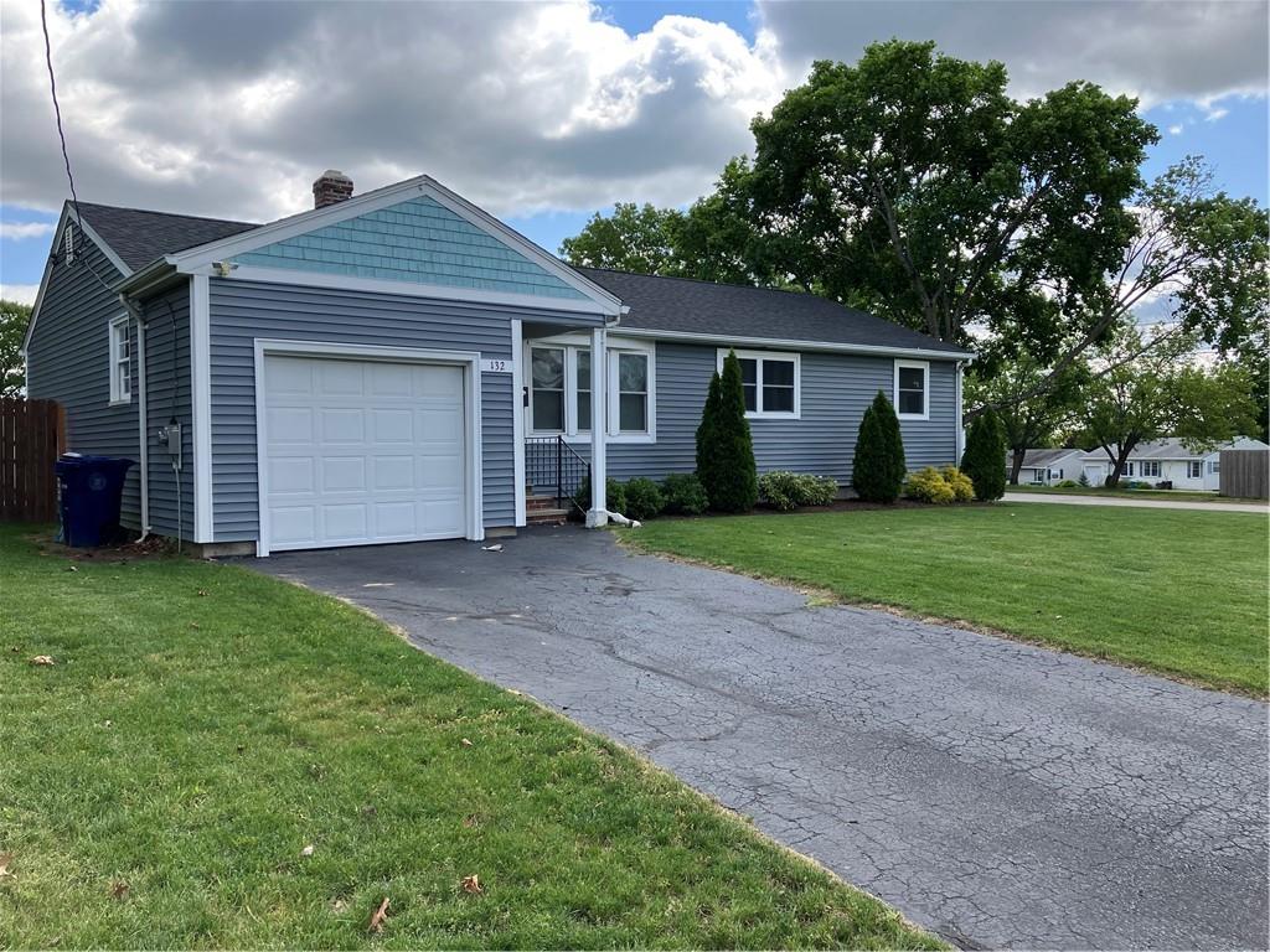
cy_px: 476
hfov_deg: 63.4
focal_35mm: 28
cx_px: 635
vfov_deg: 49.7
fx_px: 1027
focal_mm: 3.99
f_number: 1.8
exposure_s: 1/759
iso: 32
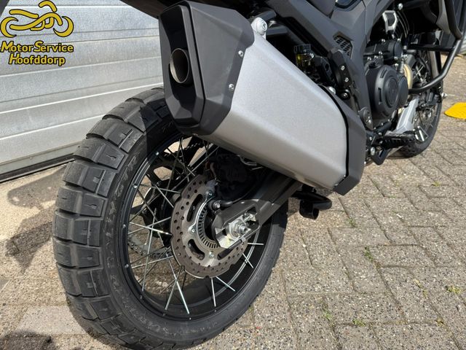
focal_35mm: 24
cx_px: 233
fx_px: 323
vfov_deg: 56.8
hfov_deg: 71.6
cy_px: 175
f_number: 1.78
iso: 80
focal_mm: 6.76
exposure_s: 1/2703
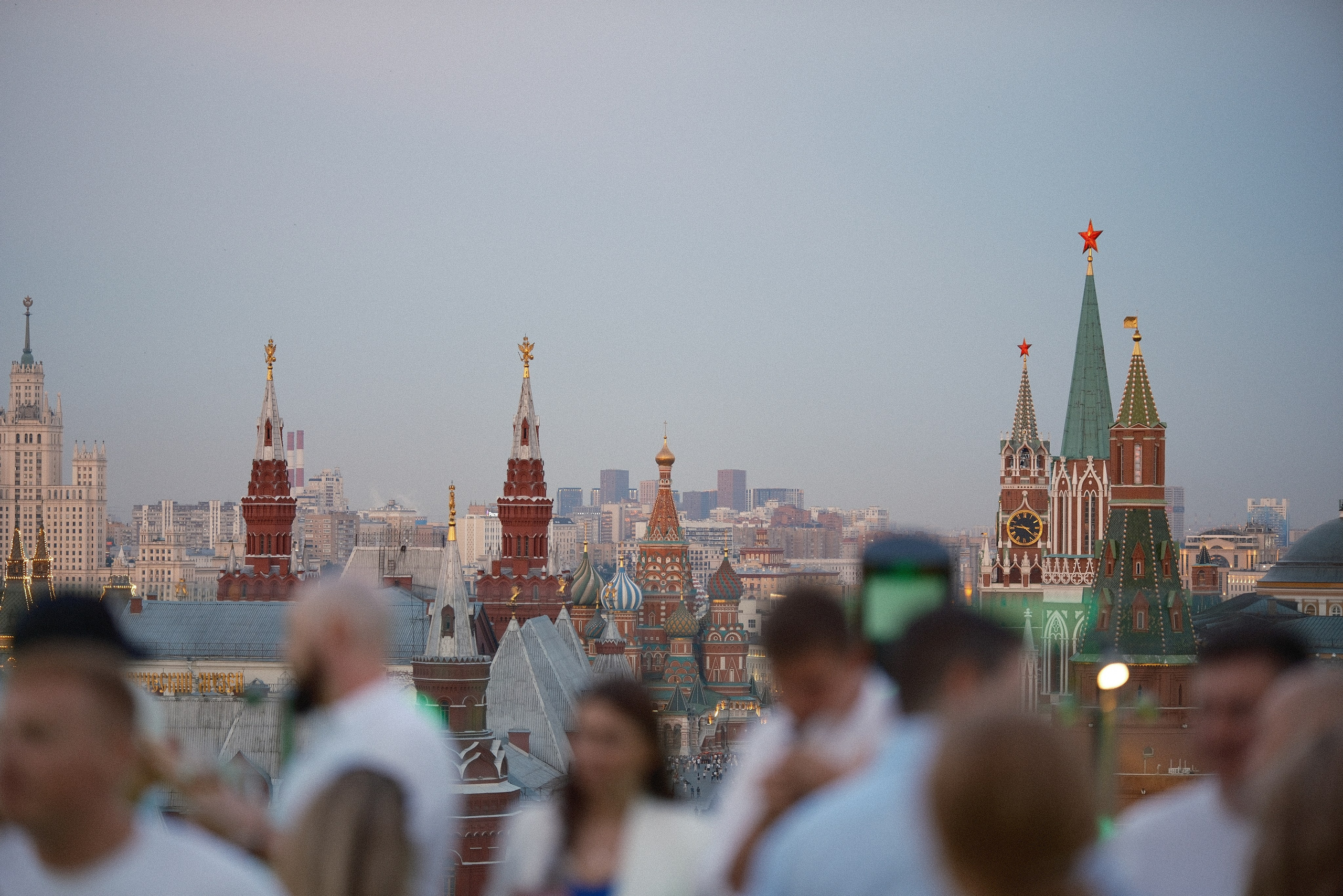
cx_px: 672
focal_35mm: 113
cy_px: 448
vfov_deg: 12.1
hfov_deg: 18.1
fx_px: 4215
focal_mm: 75
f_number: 1.2
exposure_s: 1/60
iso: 160
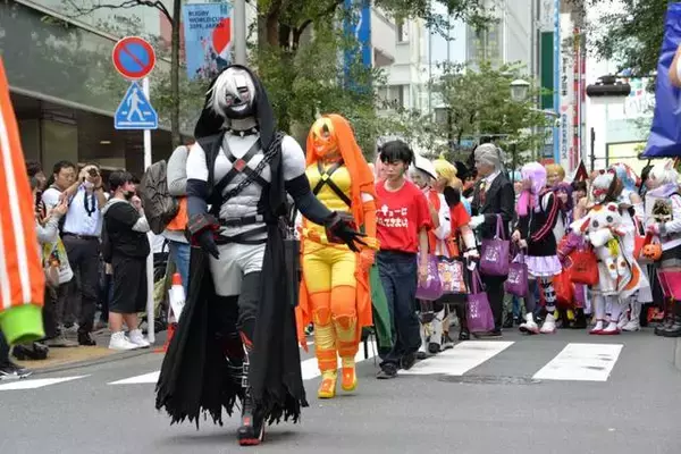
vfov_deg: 16.7
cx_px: 340
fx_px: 1551
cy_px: 227
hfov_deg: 24.8
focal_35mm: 82
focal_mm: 82
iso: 1250
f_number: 8
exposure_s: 1/400
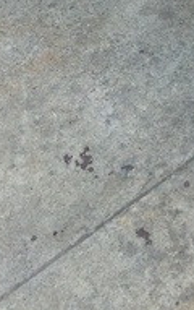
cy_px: -269
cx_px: 286
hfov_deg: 9.6
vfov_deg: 13.8
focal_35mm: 133
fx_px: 1121
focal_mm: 4.12
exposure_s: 1/243
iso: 32
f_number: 2.2
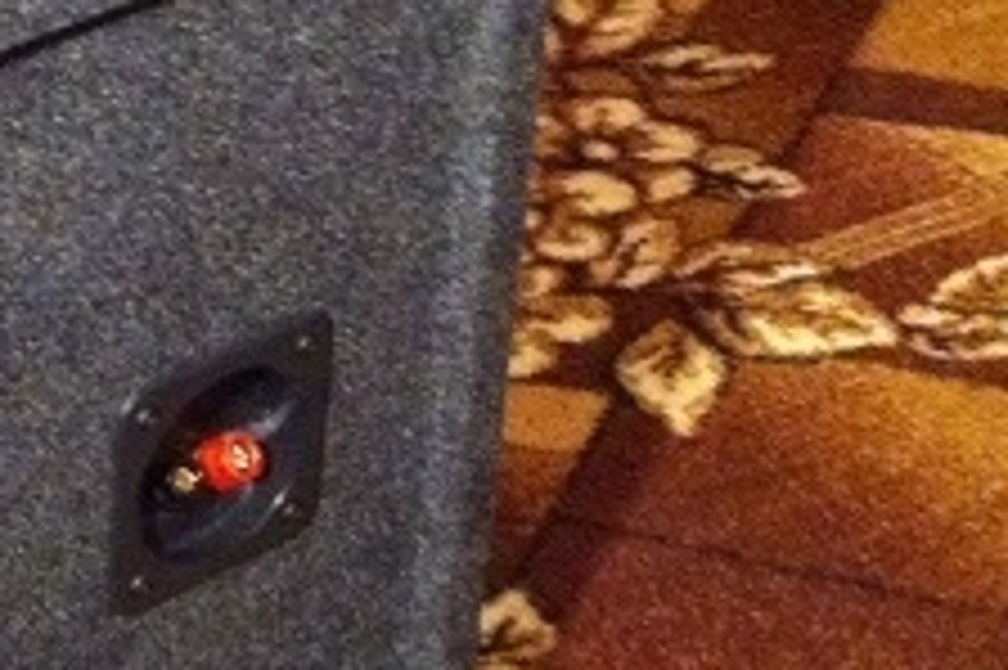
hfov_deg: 15.3
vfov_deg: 10.5
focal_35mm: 130
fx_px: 3637
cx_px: -166
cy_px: 447
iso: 800
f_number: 2.8
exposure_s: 1/17
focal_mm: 3.85
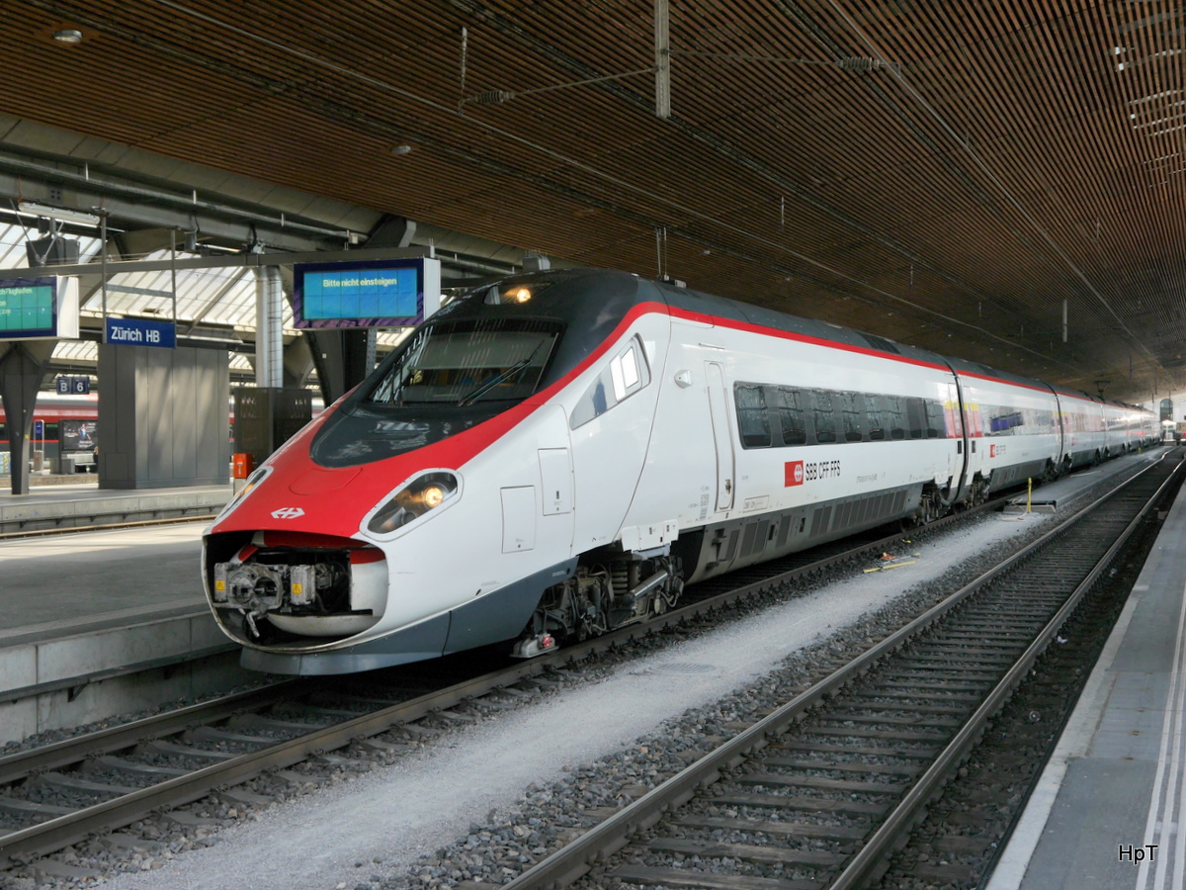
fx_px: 1576
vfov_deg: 31.5
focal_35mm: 46
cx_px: 593
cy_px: 445
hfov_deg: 41.2
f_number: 5
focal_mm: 23
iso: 160
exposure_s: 1/160
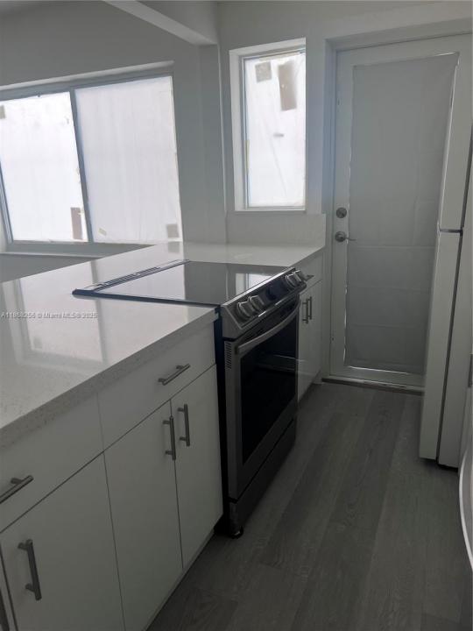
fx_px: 474
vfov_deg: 67.3
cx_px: 236
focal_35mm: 26
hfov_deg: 53.1
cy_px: 316
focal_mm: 5.7
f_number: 1.5
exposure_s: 1/121
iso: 100
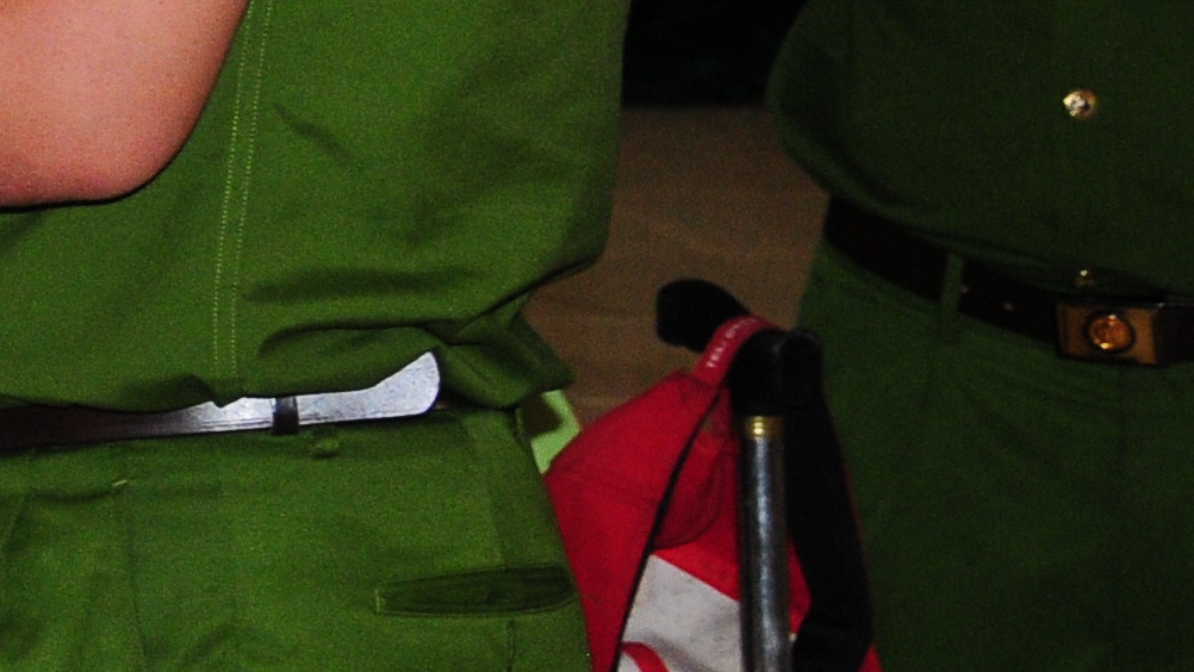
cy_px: -710
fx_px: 5953
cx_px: -1285
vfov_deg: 6.3
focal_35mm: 188
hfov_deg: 10.4
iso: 800
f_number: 4.5
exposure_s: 1/60
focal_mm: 28
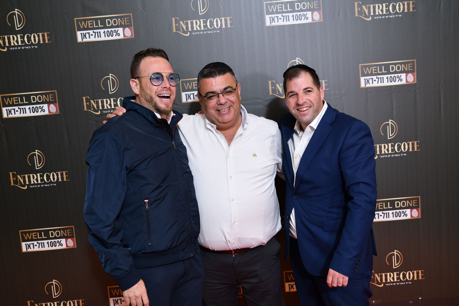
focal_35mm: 38
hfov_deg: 50.7
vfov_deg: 35.0
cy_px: 153
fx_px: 484
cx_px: 230
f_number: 3.5
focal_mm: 38
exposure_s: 1/250
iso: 640
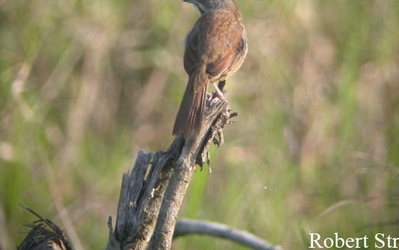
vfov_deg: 10.3
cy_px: 79
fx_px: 1381
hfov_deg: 16.4
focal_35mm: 127
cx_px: 197
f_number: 3.9
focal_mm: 20.6
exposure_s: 1/59
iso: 100
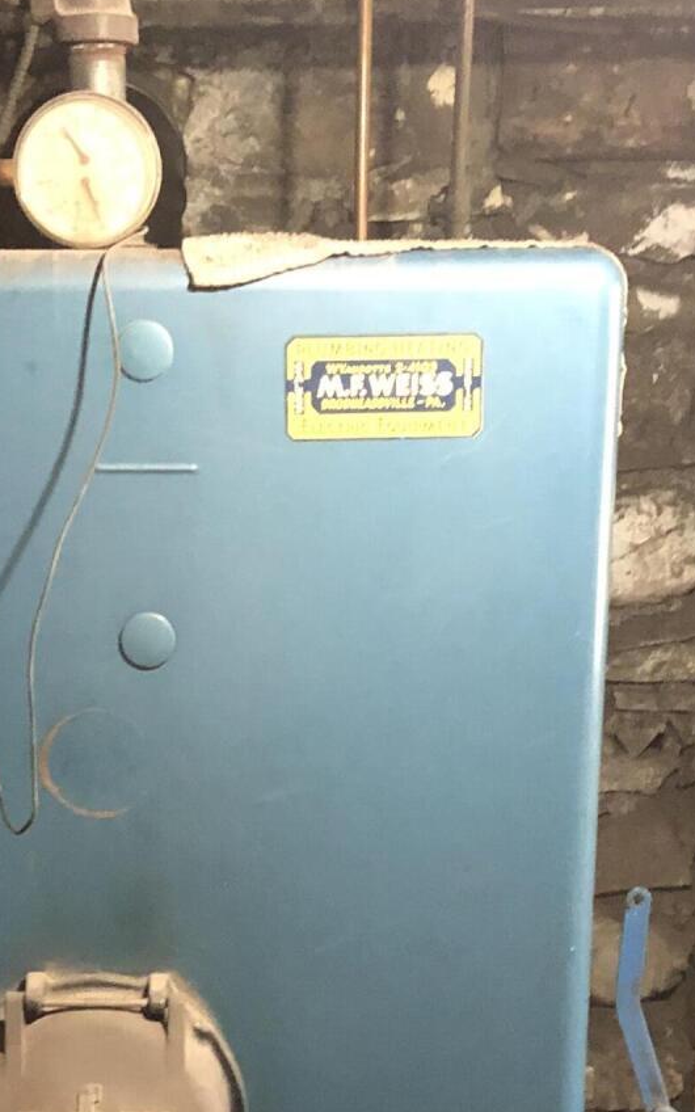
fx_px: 2121
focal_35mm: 70
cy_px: 945
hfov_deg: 18.5
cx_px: 176
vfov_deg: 28.5
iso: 100
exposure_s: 1/4
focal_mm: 3.99
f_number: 1.8
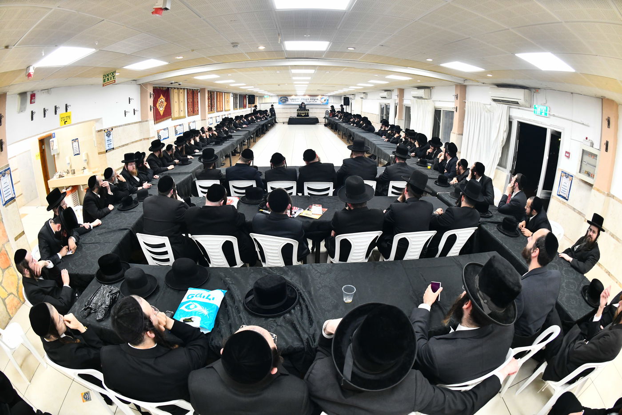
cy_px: 208
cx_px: 311
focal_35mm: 16
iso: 2000
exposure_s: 1/100
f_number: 5.6
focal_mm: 16
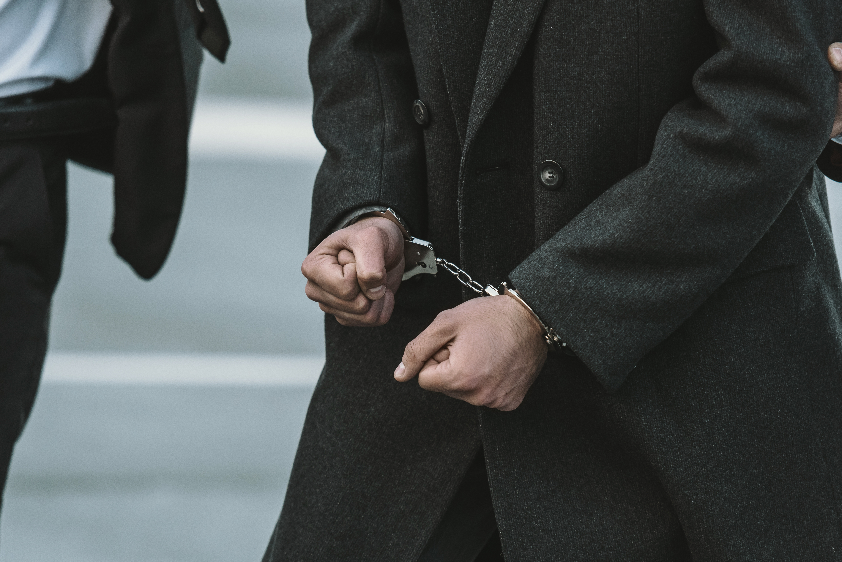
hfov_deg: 9.2
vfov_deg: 6.1
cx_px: 367
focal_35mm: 224
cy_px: 350
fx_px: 5240
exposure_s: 1/1600
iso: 800
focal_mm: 170
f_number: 3.2
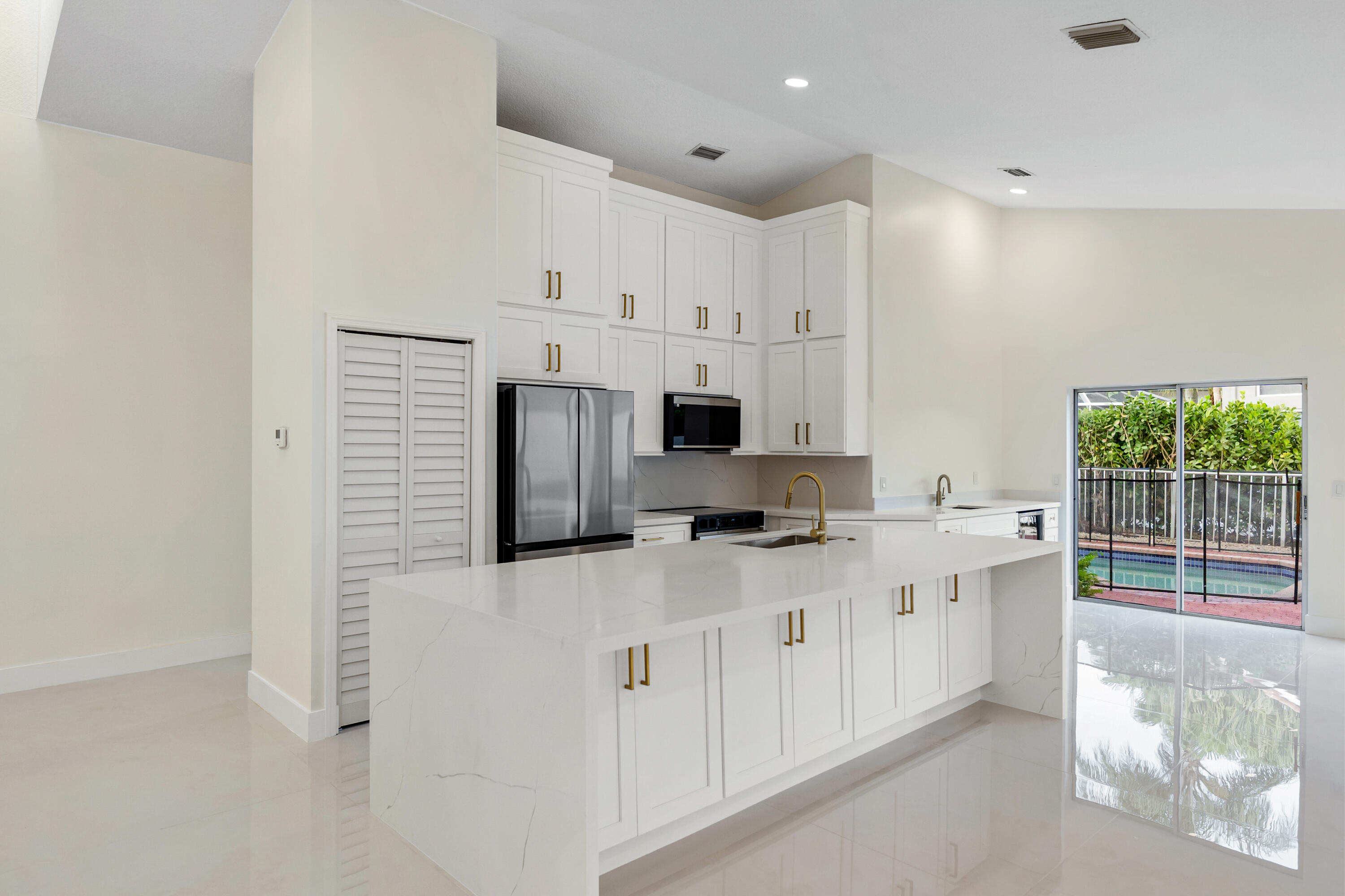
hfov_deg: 81.2
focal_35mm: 21
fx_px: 785
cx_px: 672
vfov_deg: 59.5
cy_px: 448
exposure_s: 1/160
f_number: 2
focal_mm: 14
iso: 500
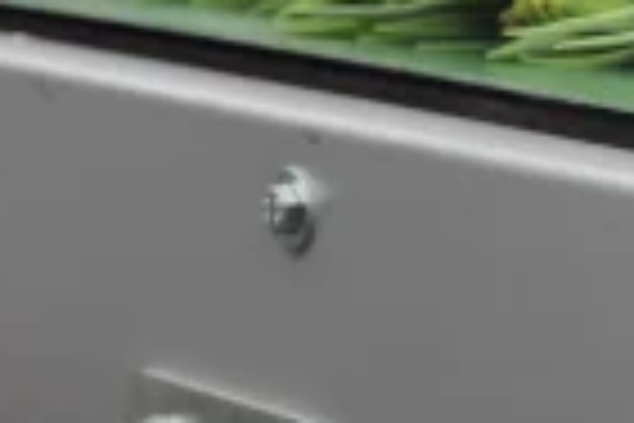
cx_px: 1286
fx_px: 3592
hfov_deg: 9.4
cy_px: -20
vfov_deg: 6.7
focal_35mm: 204
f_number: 5.6
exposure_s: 1/160
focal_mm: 48
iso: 500
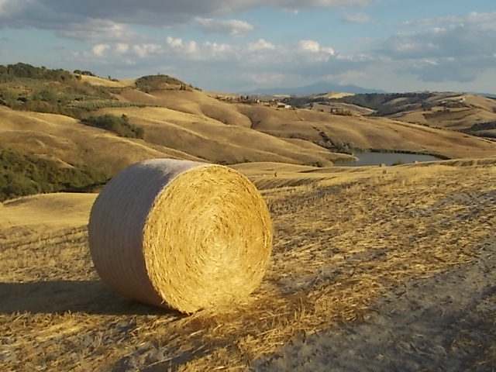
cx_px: 248
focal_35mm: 39
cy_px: 186
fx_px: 559
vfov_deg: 36.8
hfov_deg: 47.9
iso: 80
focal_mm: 6.9
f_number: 9.8
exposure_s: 1/100
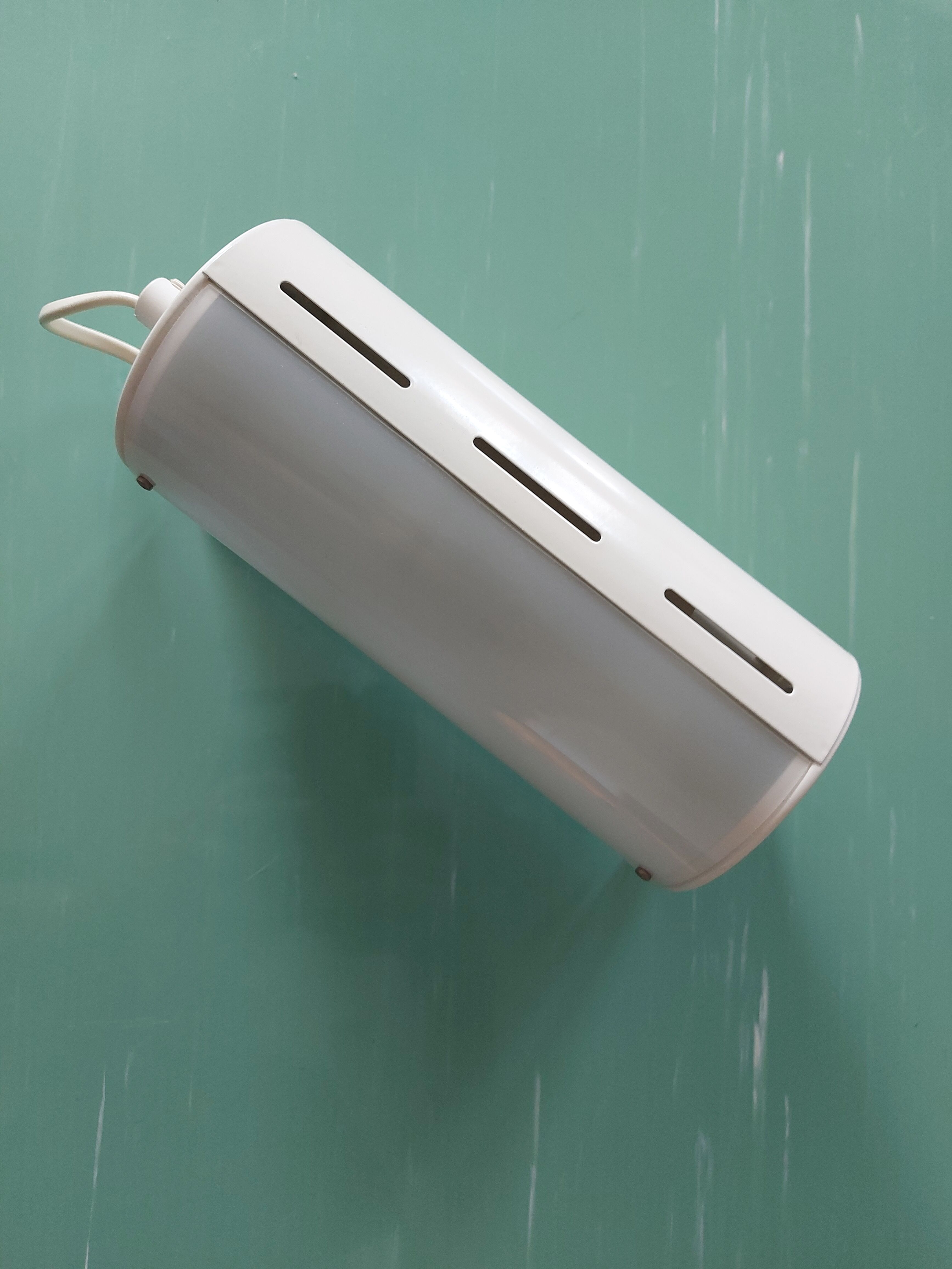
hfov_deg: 56.8
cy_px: 634
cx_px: 476
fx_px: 880
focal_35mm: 24
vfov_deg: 71.6
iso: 80
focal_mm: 5.23
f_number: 1.8
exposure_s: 1/50
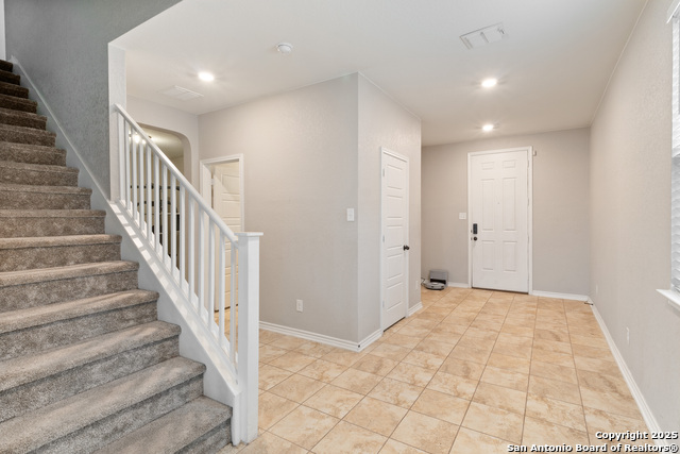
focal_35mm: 16
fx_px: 312
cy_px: 227
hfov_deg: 95.0
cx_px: 340
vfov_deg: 72.1
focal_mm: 11
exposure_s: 2.5
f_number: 10
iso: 160
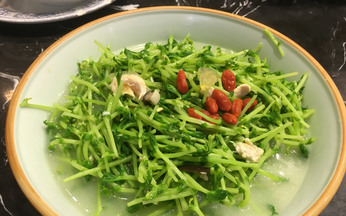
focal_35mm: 31
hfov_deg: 61.2
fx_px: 292
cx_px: 173
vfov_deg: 40.4
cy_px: 130
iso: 80
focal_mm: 4.15
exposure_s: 1/33
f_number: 2.2
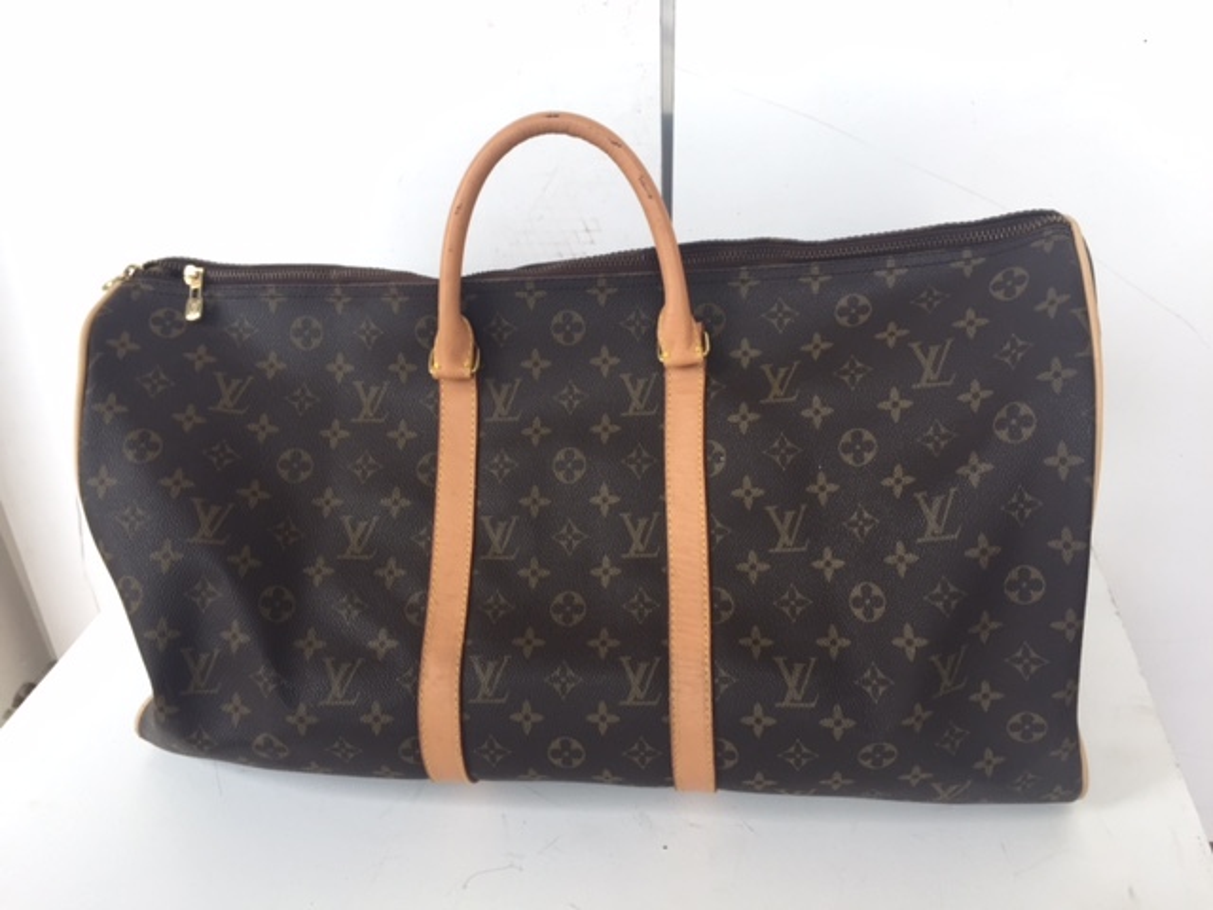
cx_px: 606
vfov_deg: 48.2
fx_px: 1016
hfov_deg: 61.7
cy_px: 455
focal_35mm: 29
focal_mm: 4.15
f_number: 2.2
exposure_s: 1/187
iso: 32
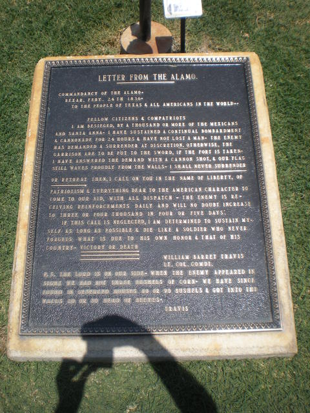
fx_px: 454
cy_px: 206
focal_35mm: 38
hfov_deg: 37.7
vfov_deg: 49.0
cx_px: 155
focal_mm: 6.3
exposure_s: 1/475
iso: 64
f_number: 4.6
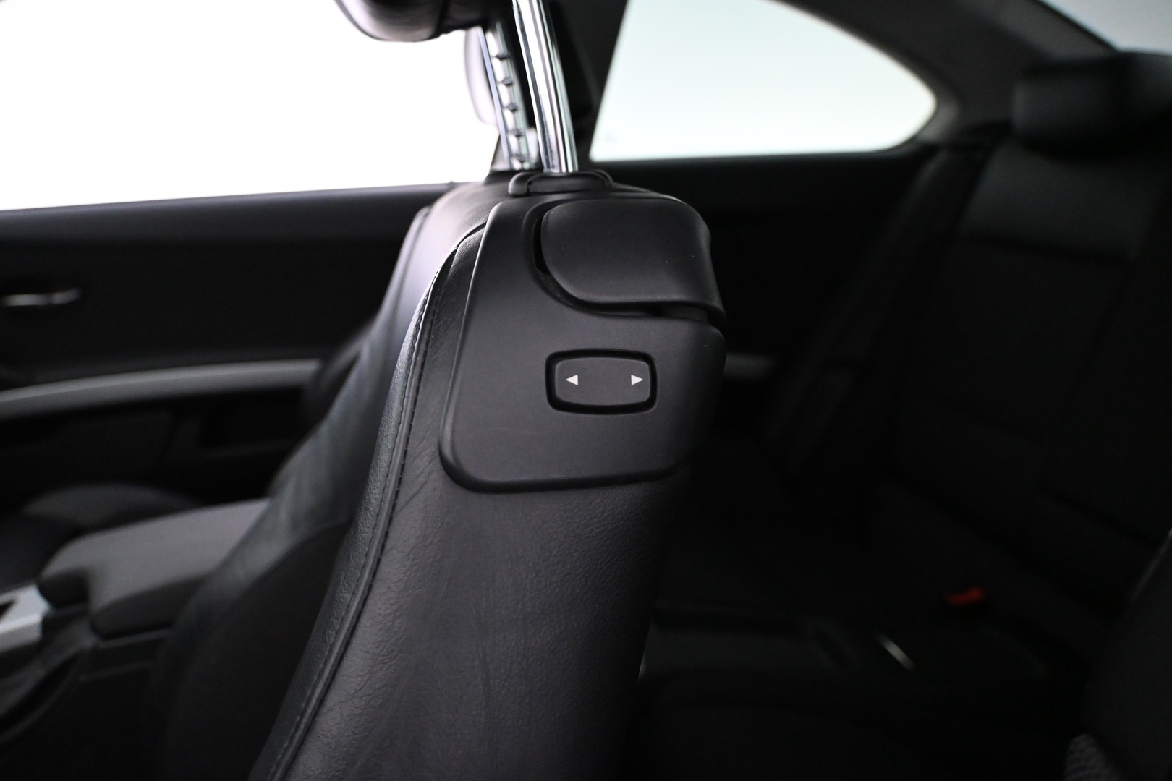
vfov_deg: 42.6
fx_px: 1001
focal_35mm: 31
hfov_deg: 60.7
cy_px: 390
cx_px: 586
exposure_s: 1/60
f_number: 3.8
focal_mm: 20.5
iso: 4000
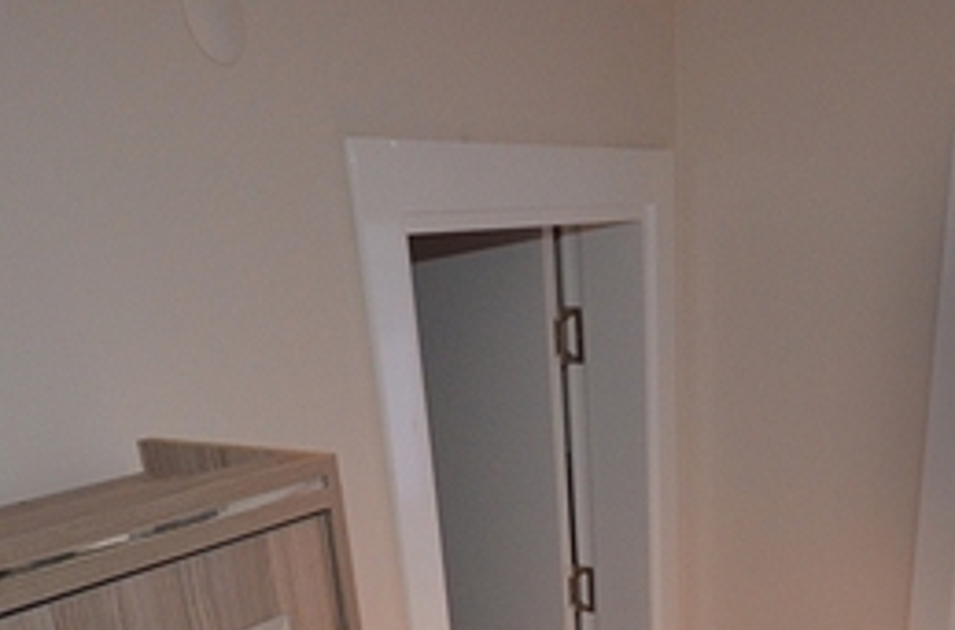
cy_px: 881
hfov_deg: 45.7
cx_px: 647
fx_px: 1111
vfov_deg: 25.7
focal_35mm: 42
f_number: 4
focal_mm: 10
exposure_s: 1/60
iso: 800
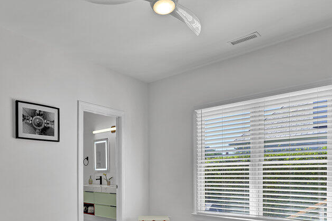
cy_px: 175
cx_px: 142
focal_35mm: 27
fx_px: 249
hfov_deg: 67.0
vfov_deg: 45.6
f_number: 7.1
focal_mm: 17
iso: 100
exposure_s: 1/30
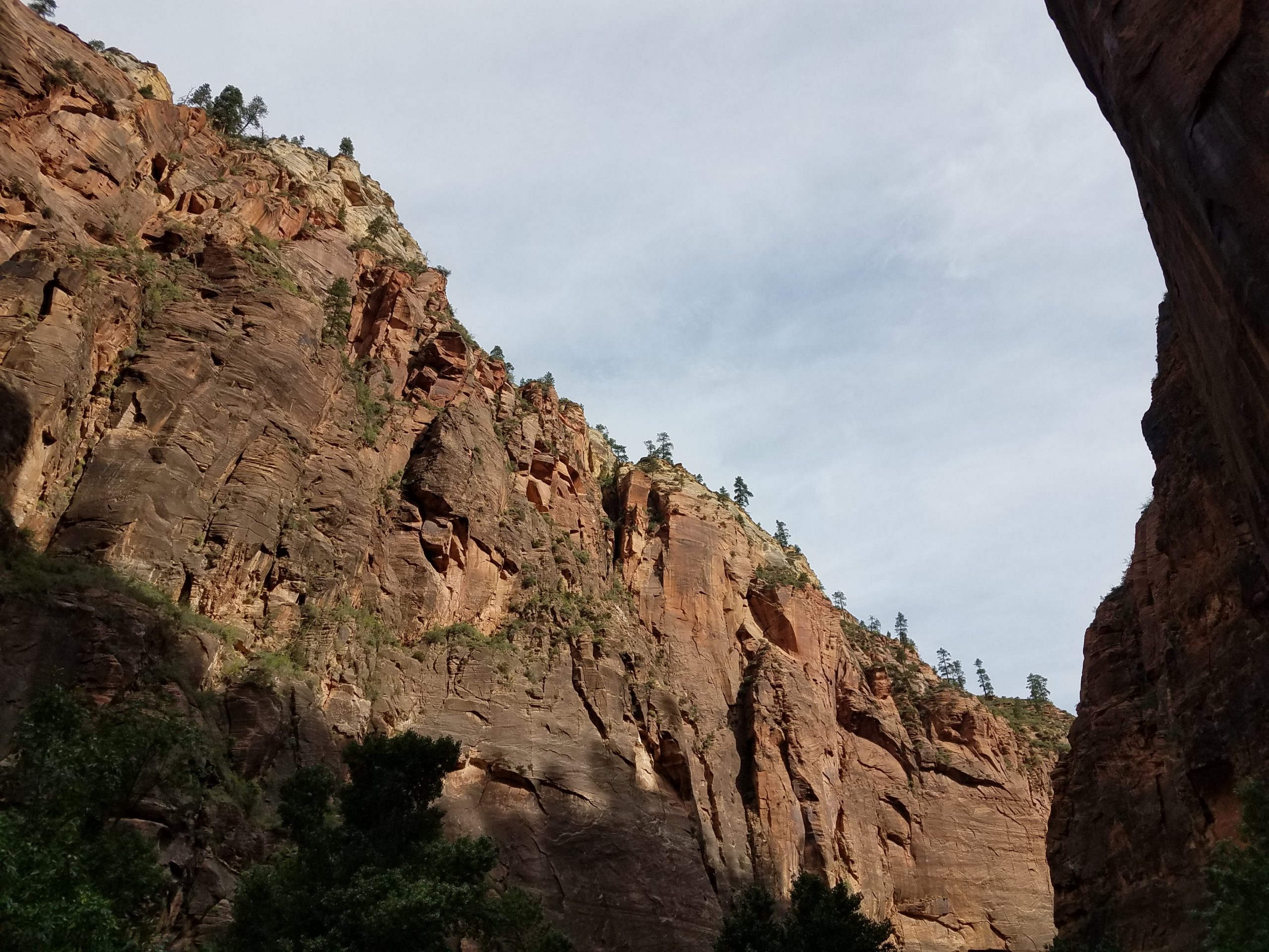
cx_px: 634
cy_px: 476
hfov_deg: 67.3
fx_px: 953
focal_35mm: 26
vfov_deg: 53.1
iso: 40
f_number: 1.7
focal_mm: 4.2
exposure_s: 1/2384
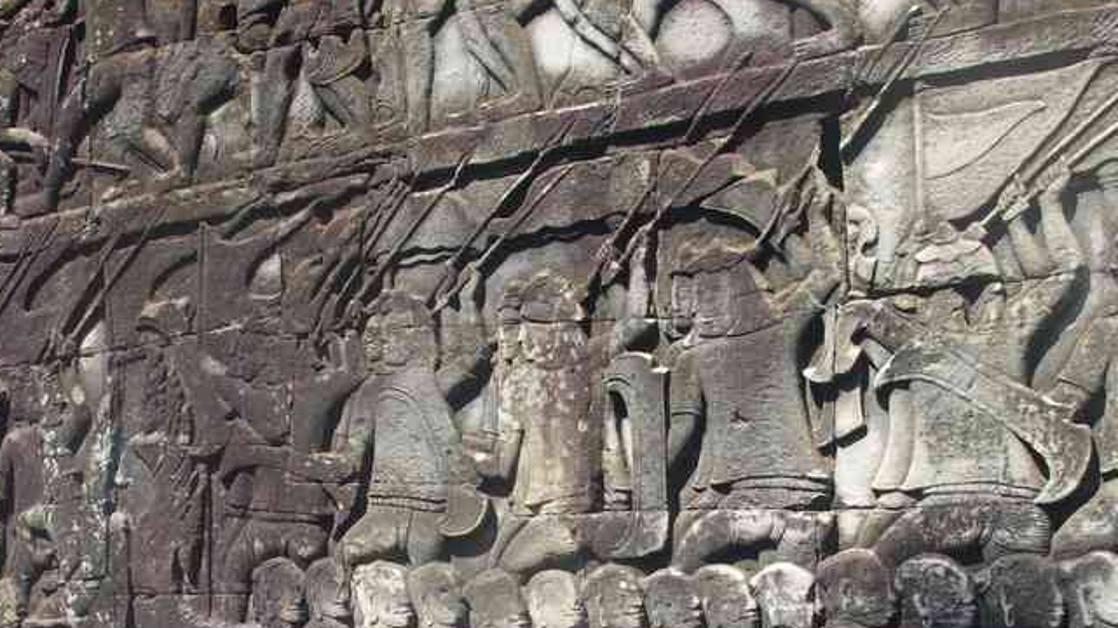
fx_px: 1452
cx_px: 566
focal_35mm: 49
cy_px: 536
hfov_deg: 42.1
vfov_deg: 23.9
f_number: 10
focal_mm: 20
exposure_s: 1/50
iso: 200
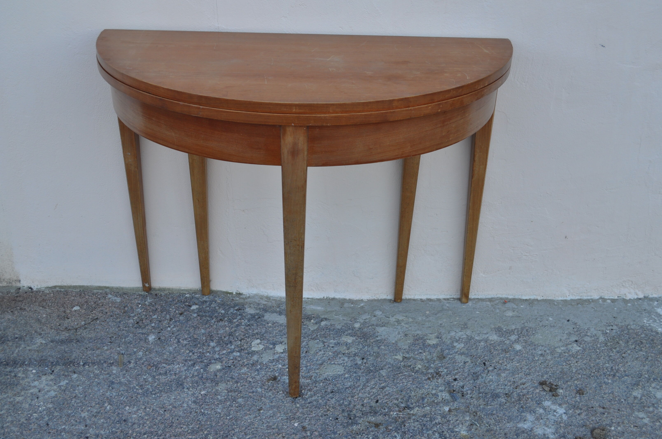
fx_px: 716
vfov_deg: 34.1
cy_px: 220
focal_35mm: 39
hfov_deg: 49.6
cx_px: 331
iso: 220
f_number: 5.6
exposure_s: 1/125
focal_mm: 26
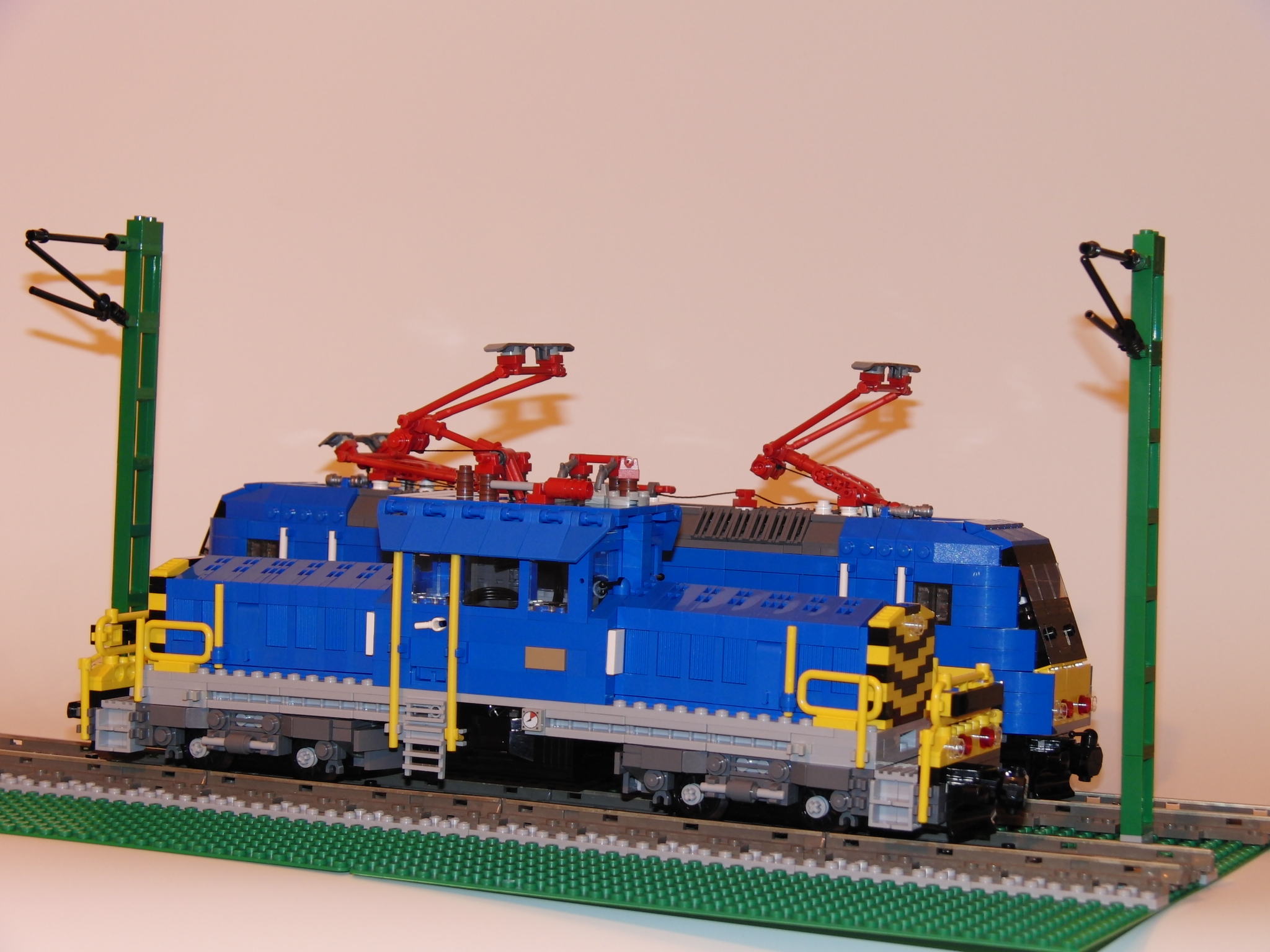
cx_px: 635
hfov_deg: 22.8
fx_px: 3155
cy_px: 476
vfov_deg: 17.2
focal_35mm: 86
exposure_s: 1/60
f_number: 2.9
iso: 100
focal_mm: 17.5
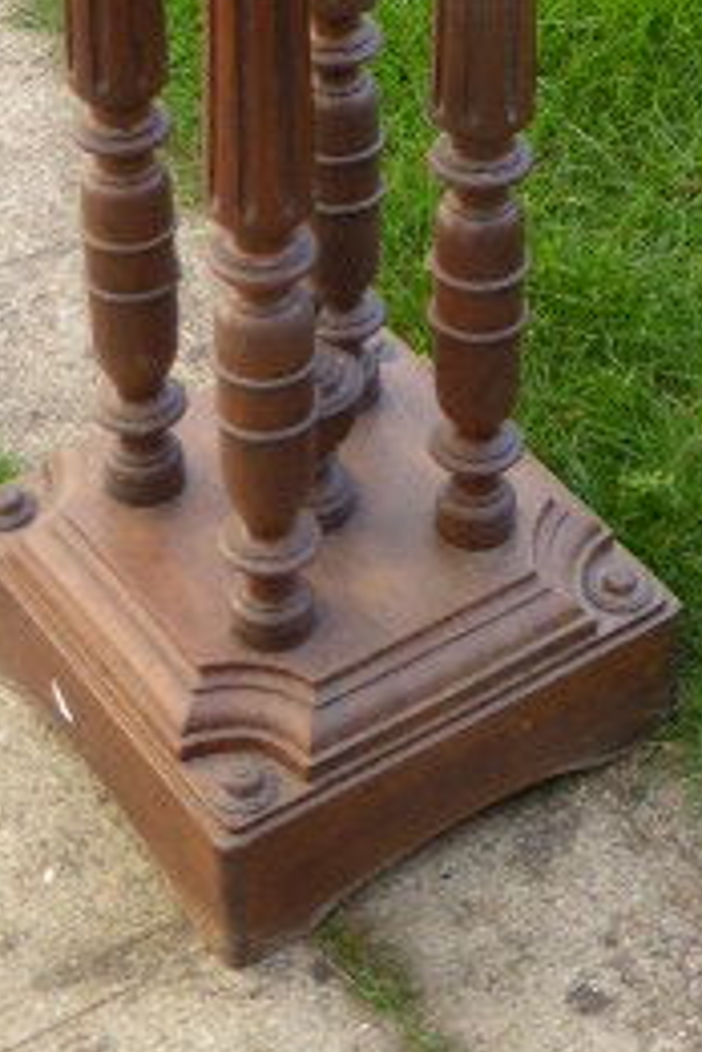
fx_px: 2983
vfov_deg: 19.2
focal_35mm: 102
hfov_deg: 13.4
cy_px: -97
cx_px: 504
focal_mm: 6.9
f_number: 3.9
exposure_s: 1/100
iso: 100
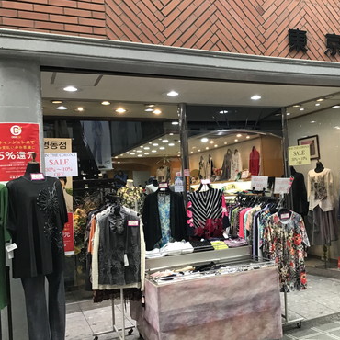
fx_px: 411
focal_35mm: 37
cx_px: 222
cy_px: 170
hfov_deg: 44.4
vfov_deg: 44.9
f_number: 2.4
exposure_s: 1/30
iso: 64
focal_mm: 3.3
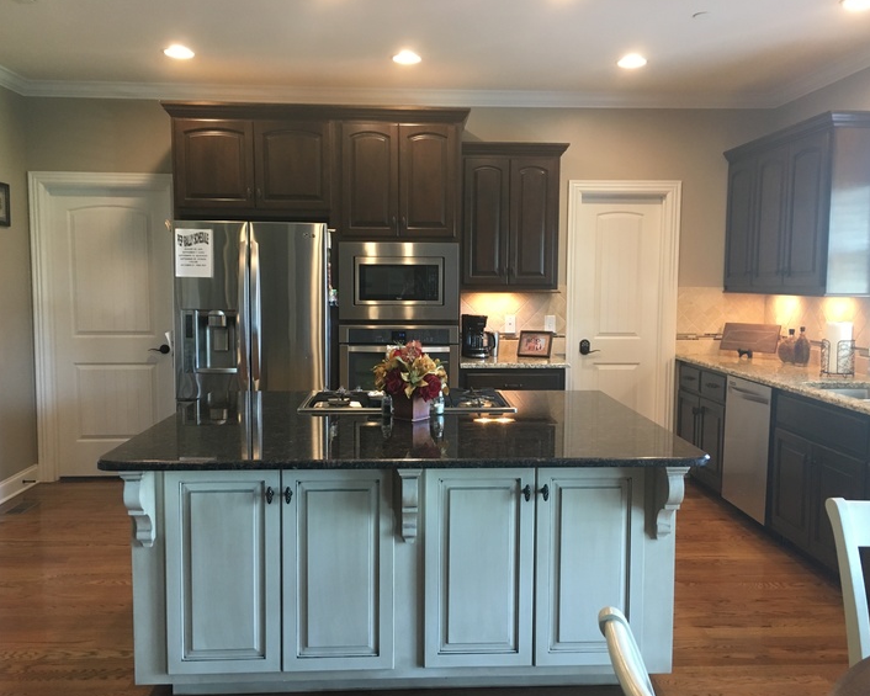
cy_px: 351
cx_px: 444
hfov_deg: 57.2
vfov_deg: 47.1
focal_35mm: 31
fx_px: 798
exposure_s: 1/30
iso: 125
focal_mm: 4.15
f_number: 2.2
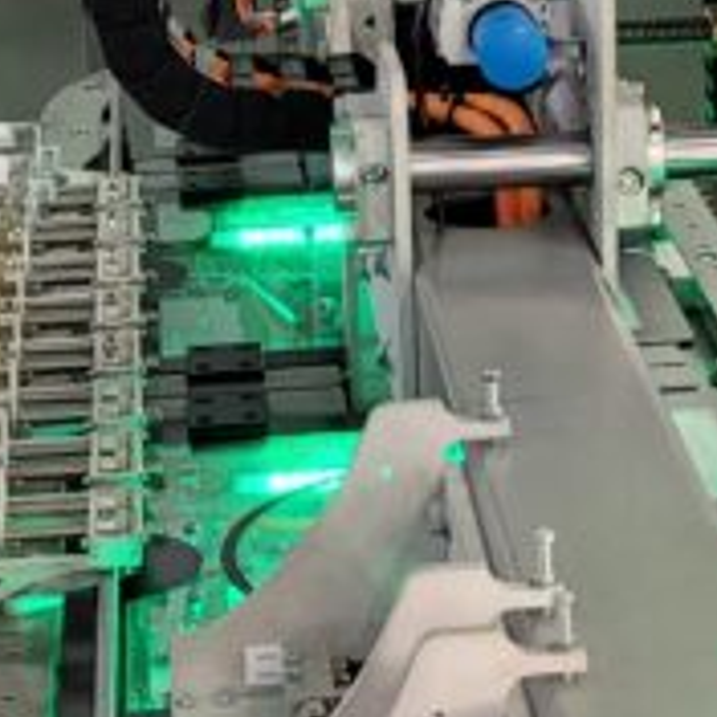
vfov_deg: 13.0
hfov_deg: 13.0
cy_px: 232
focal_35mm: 134
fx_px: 3140
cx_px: 521
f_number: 1.8
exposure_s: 1/100
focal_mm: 5.4
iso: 200
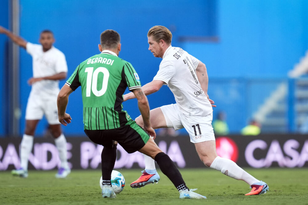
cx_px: 154
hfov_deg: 5.2
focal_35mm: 400
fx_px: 3421
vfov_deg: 3.4
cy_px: 102
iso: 2000
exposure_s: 1/3200
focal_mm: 400
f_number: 3.5
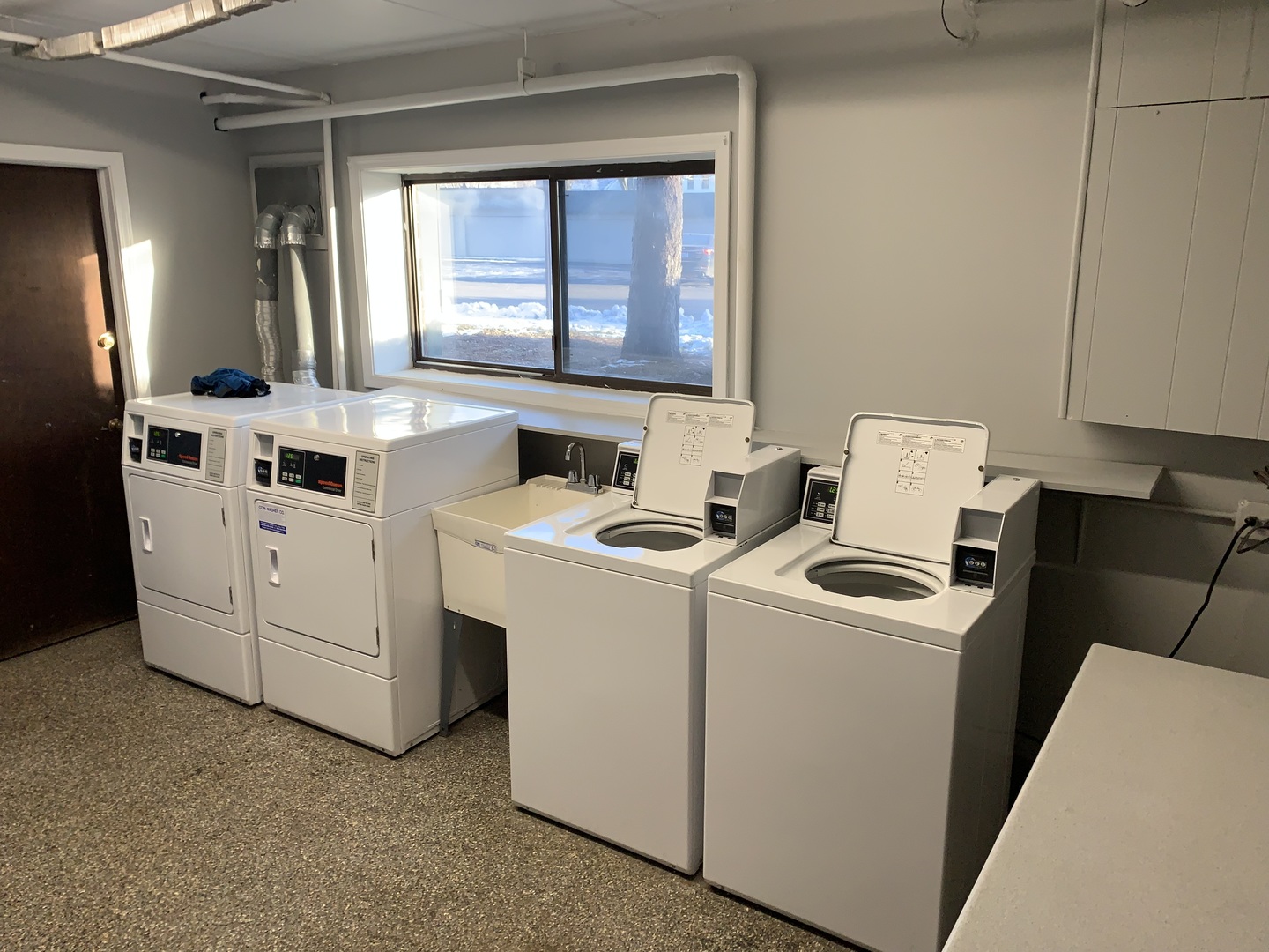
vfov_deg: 53.1
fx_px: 953
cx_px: 634
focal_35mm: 26
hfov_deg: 67.3
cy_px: 476
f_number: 1.8
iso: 100
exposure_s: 1/121
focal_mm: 4.25
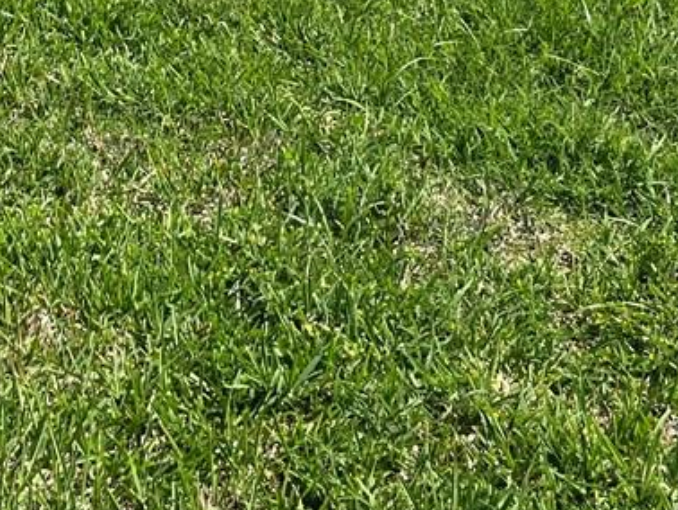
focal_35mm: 110
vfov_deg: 12.4
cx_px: -39
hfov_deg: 17.4
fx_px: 2156
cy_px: -402
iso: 50
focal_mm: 5.1
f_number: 1.6
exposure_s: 1/3521
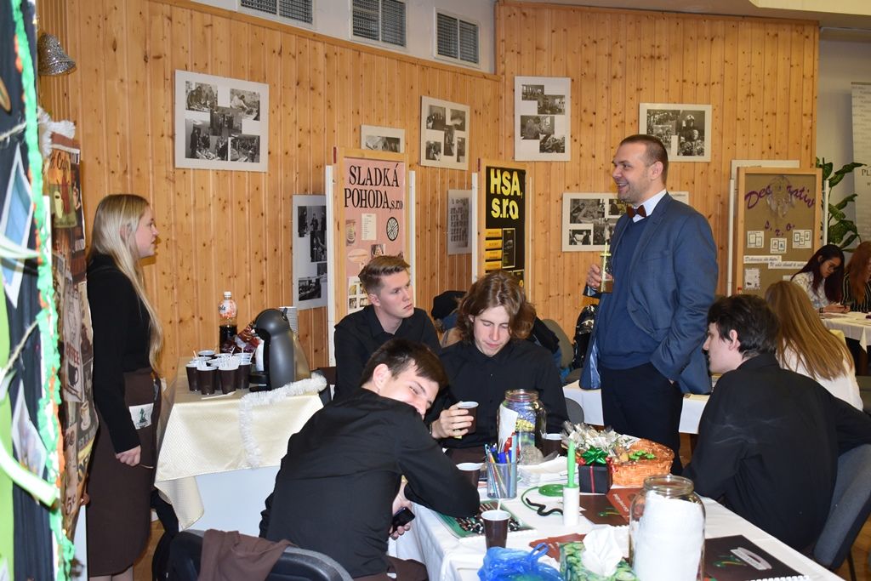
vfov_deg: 35.5
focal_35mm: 38
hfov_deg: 51.3
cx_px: 436
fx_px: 907
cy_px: 290
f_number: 4
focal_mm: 25
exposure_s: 1/60
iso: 1000
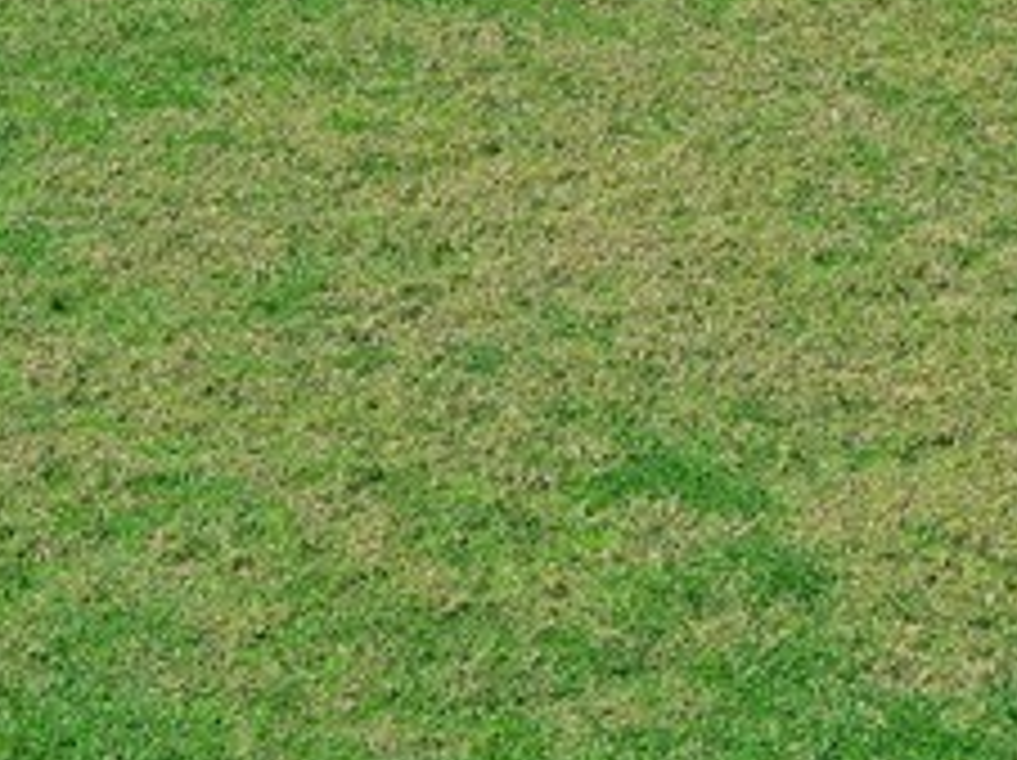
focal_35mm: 145
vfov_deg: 9.9
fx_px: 4256
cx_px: 108
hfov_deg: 13.5
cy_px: -432
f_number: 11
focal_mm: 16
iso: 250
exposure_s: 1/80
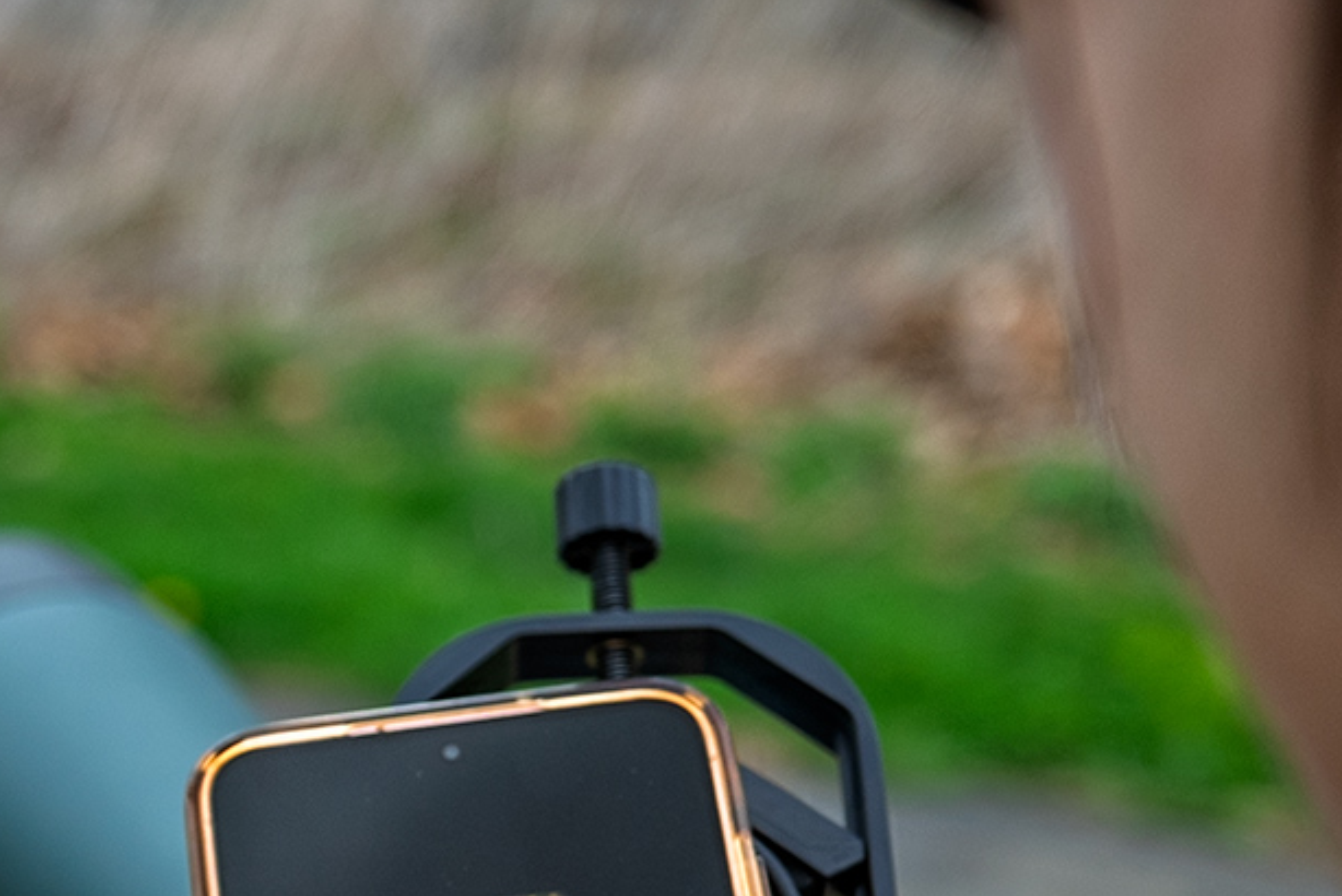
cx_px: -155
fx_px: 2797
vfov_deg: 18.0
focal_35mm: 75
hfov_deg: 25.0
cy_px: 744
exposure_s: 1/1250
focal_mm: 24
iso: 160
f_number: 2.8
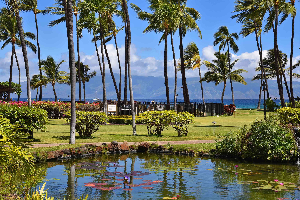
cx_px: 150
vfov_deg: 21.9
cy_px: 100
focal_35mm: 62
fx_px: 517
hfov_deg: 32.4
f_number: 11
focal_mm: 62
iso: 125
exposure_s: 1/200
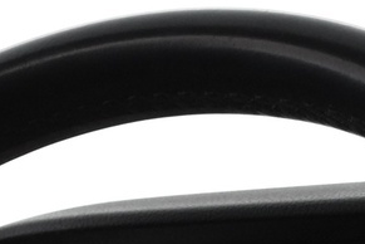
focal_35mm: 226
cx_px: 105
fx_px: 2289
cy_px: 587
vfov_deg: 5.8
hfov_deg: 9.1
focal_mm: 27
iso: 2200
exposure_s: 1/40
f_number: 4
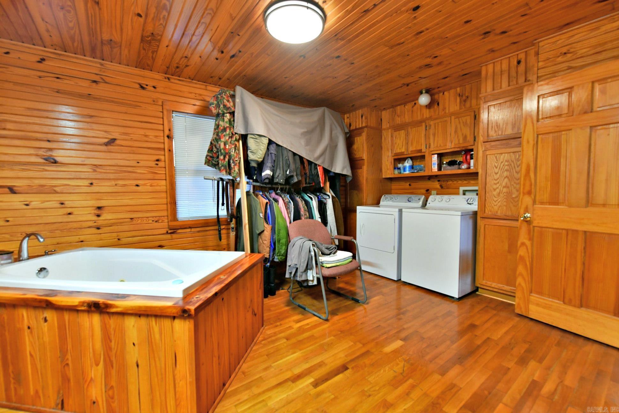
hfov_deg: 104.3
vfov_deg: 81.2
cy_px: 206
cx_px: 310
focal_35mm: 14
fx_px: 241
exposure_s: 1/100
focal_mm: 14
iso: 2500
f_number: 4.5
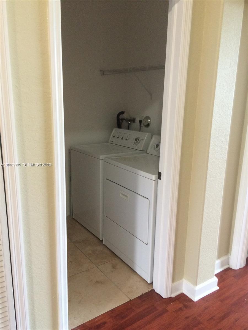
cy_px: 165
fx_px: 277
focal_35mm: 29
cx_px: 124
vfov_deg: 61.7
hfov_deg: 48.2
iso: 250
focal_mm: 4.15
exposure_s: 1/33
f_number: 2.2
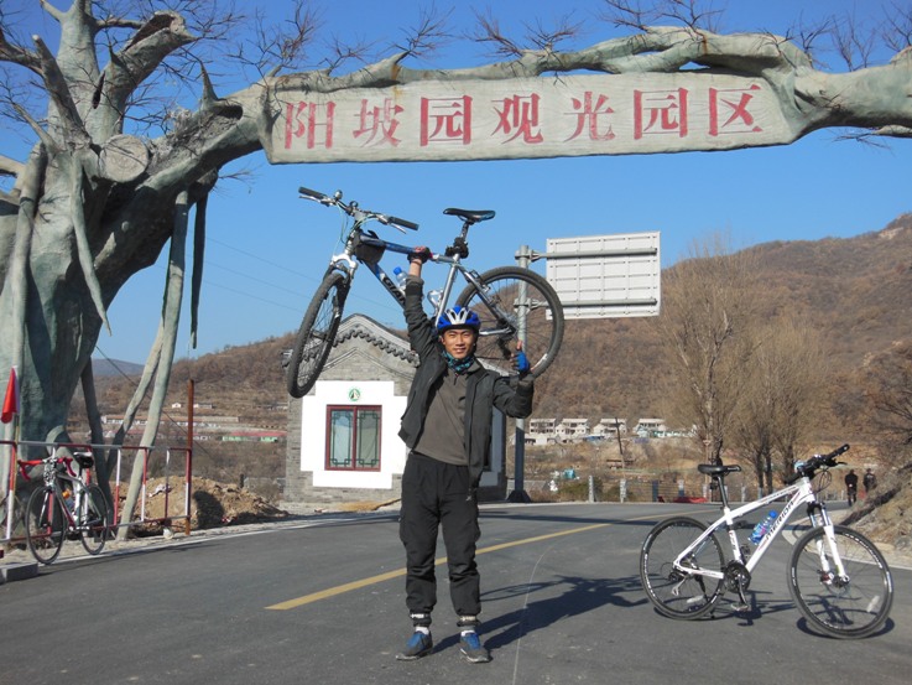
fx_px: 1186
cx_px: 456
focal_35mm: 45
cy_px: 342
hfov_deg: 42.1
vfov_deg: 32.2
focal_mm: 8
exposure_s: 1/1000
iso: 125
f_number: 4.4
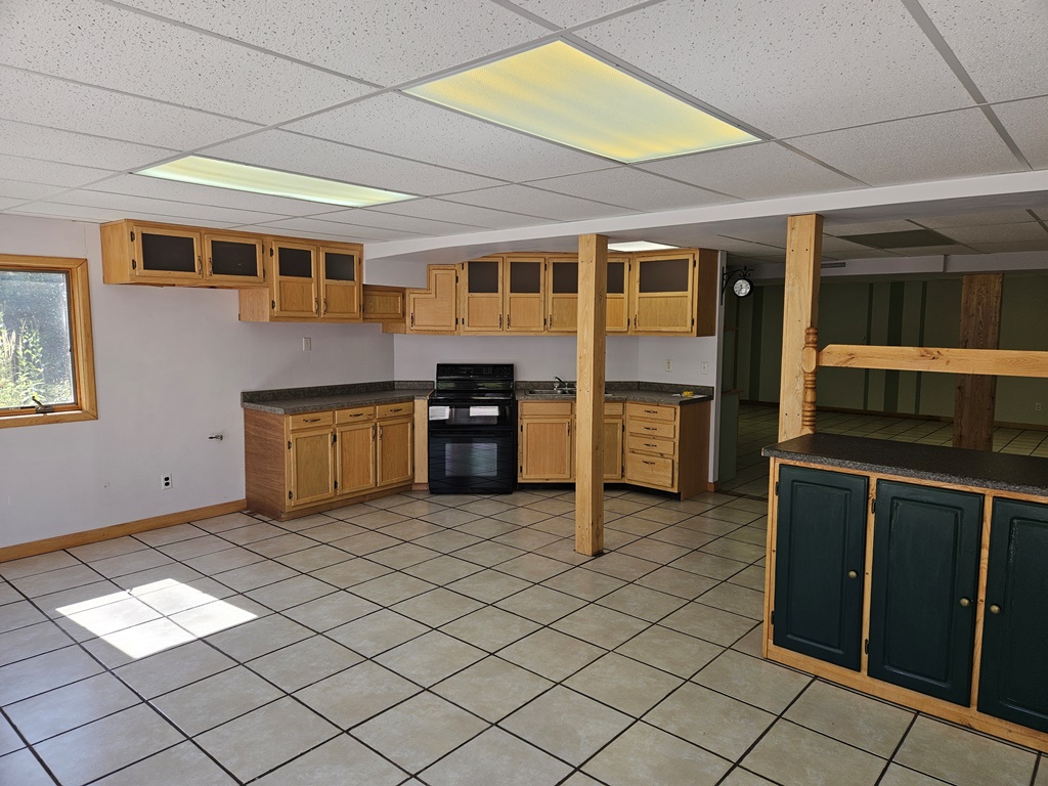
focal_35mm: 23
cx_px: 524
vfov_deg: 58.9
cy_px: 393
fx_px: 696
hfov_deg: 73.9
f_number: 1.8
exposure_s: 1/120
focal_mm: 5.4
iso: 32
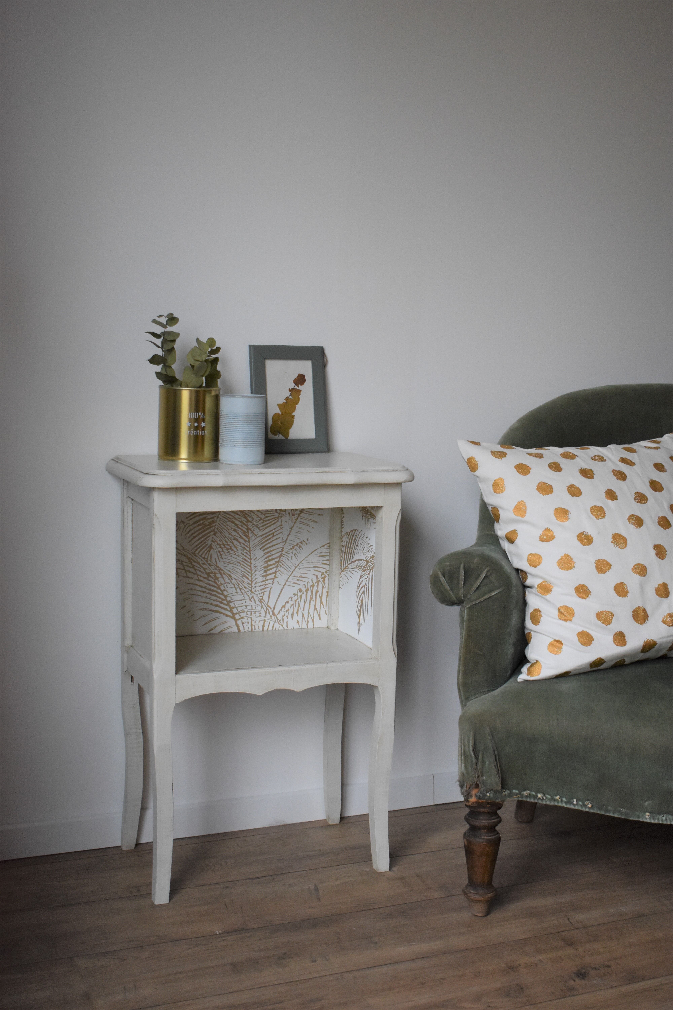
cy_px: 505
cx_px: 336
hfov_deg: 29.9
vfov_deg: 43.6
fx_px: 1262
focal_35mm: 45
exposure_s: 1/125
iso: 1400
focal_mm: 30
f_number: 4.2
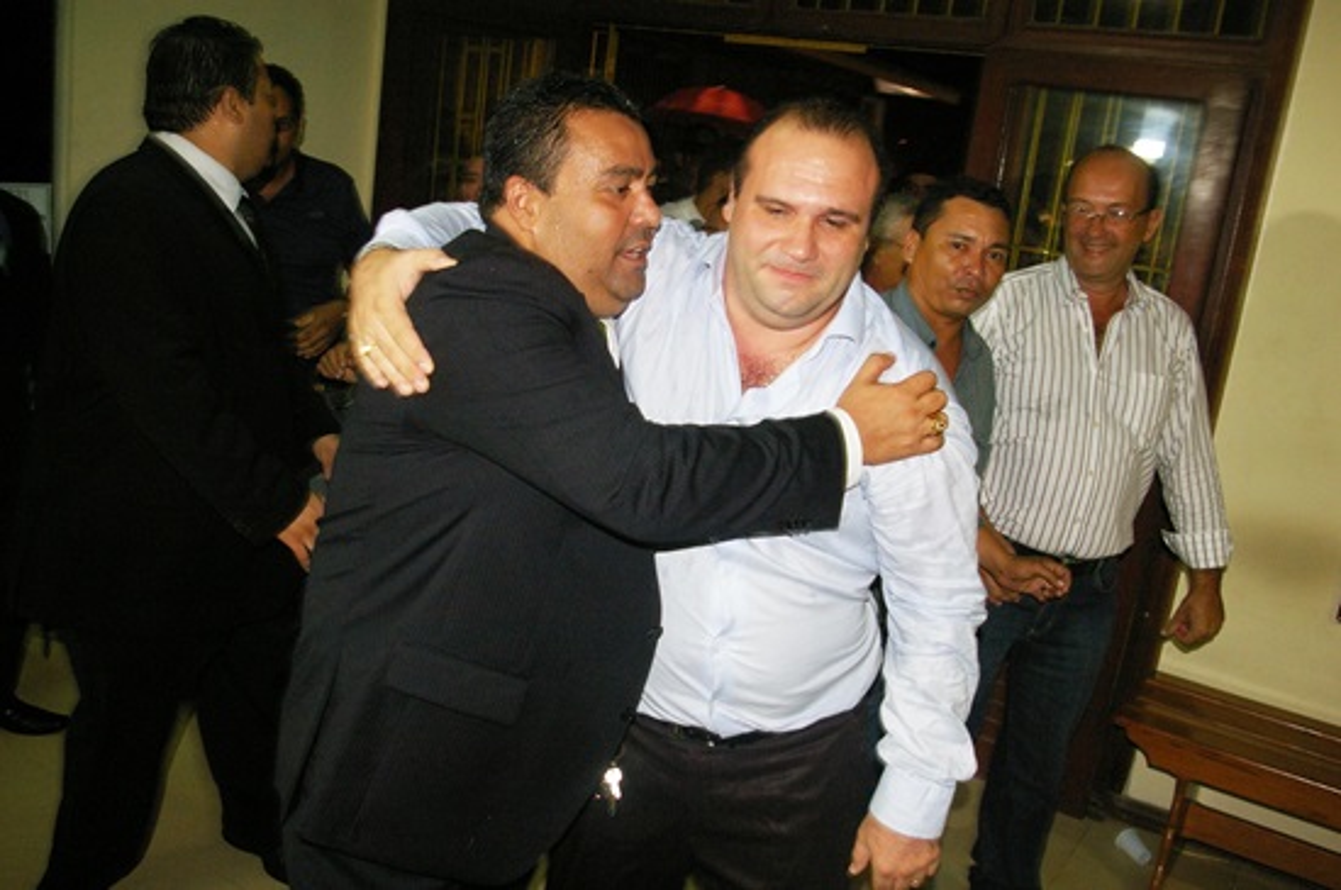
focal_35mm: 34
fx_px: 1283
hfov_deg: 55.2
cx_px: 670
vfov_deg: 38.2
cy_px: 445
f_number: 5.6
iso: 800
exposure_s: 1/45
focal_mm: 23
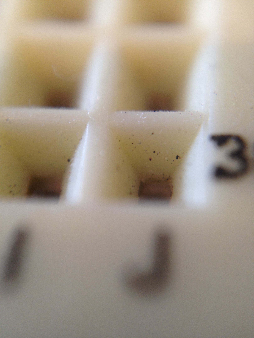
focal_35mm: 35
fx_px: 342
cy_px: 169
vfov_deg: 52.6
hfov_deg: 40.7
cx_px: 127
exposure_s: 1/20
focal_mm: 4.28
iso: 64
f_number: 2.4
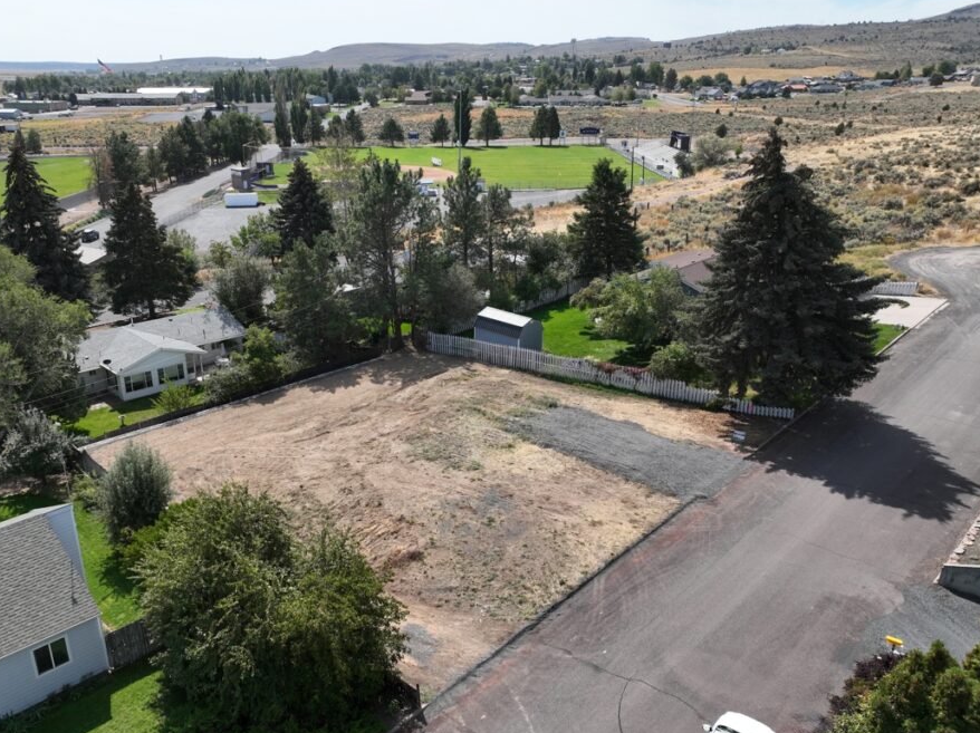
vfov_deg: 49.6
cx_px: 436
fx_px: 792
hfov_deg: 63.3
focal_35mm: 28
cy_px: 398
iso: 200
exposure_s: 1/2500
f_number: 2.8
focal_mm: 12.29
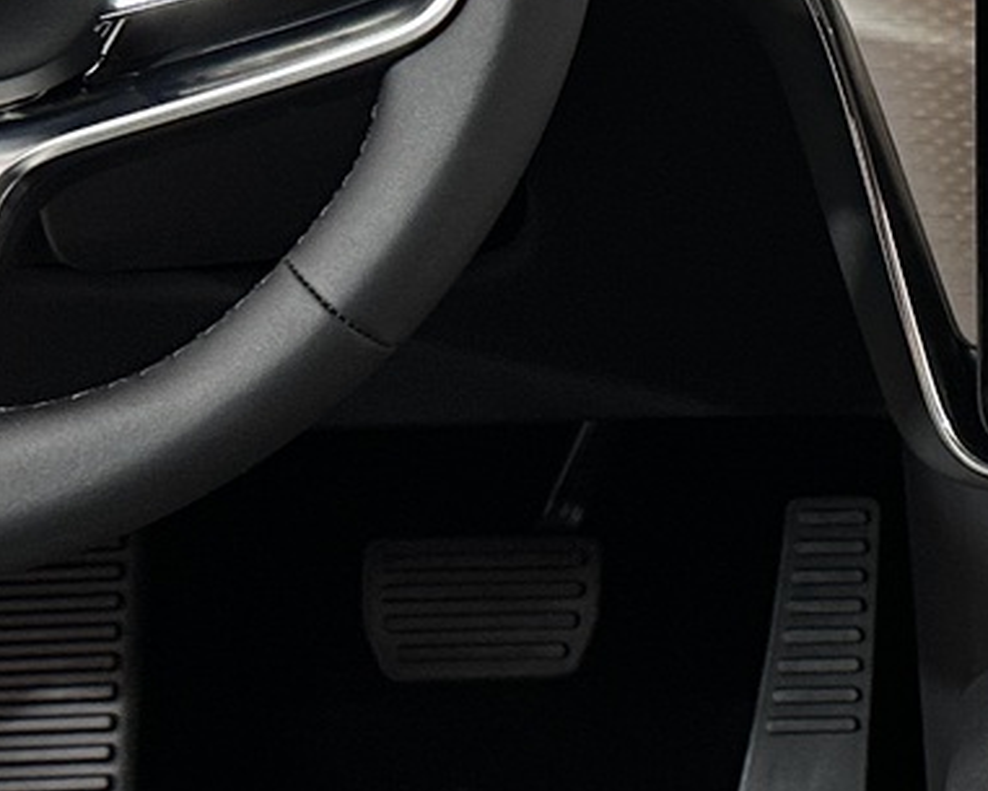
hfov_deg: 14.9
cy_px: 80
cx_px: 1333
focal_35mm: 123
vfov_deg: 12.5
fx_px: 3598
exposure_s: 1/100
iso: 160
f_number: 1.78
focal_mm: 6.86
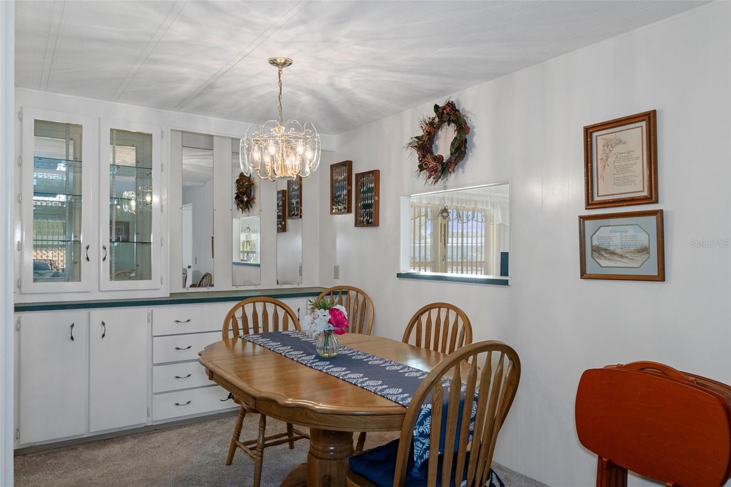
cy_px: 244
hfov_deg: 73.8
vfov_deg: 53.1
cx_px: 366
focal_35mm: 24
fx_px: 487
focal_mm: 16
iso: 320
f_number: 8
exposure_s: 1/6
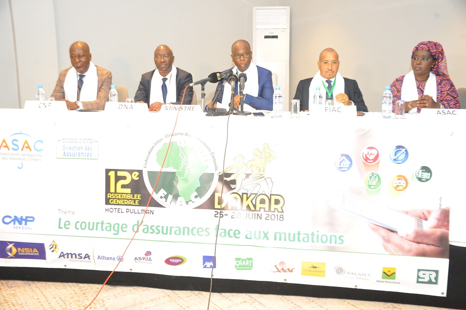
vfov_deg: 36.8
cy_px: 155
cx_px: 233
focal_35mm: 36
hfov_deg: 53.2
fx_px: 466
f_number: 5.6
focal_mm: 36
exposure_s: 1/100
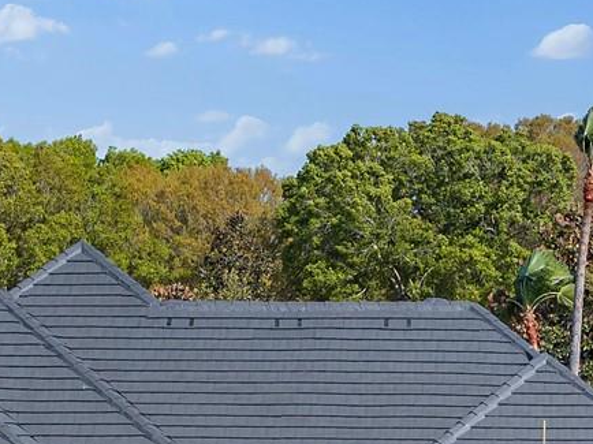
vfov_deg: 5.7
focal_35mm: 258
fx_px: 4417
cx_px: 227
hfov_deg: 7.7
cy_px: 648
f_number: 2.8
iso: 110
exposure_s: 1/1600
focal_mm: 19.35
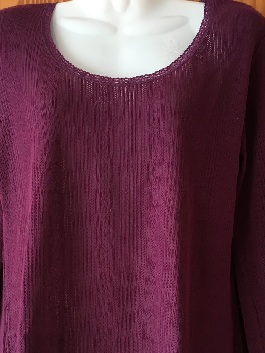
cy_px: 223
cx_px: 126
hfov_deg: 31.5
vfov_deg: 40.9
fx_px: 470
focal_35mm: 46
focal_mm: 4.15
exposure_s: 1/33
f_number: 2.2
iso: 64
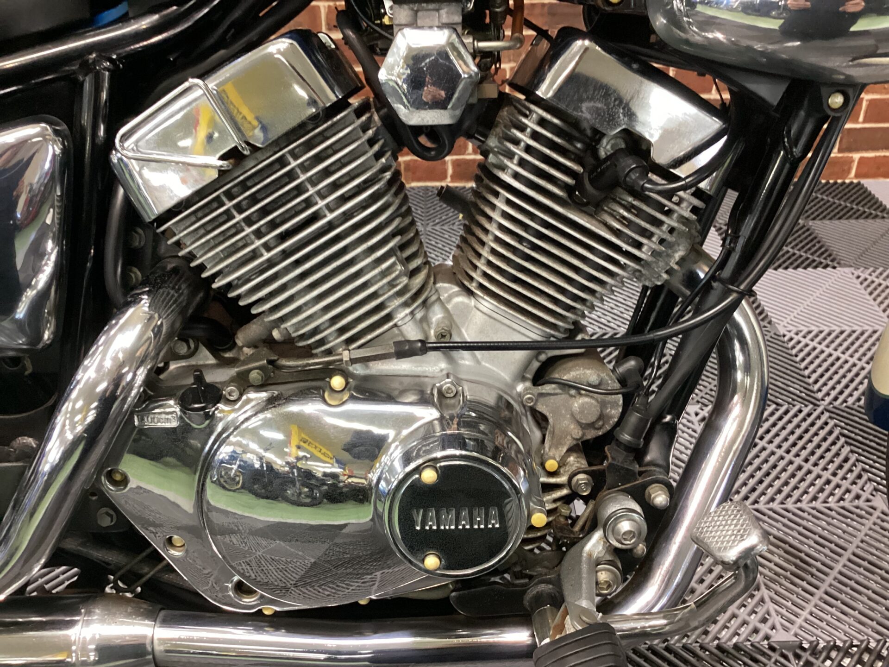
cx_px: 444
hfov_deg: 58.4
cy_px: 334
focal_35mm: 31
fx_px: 796
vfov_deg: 45.4
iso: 400
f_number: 2.4
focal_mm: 3.3
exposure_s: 1/40
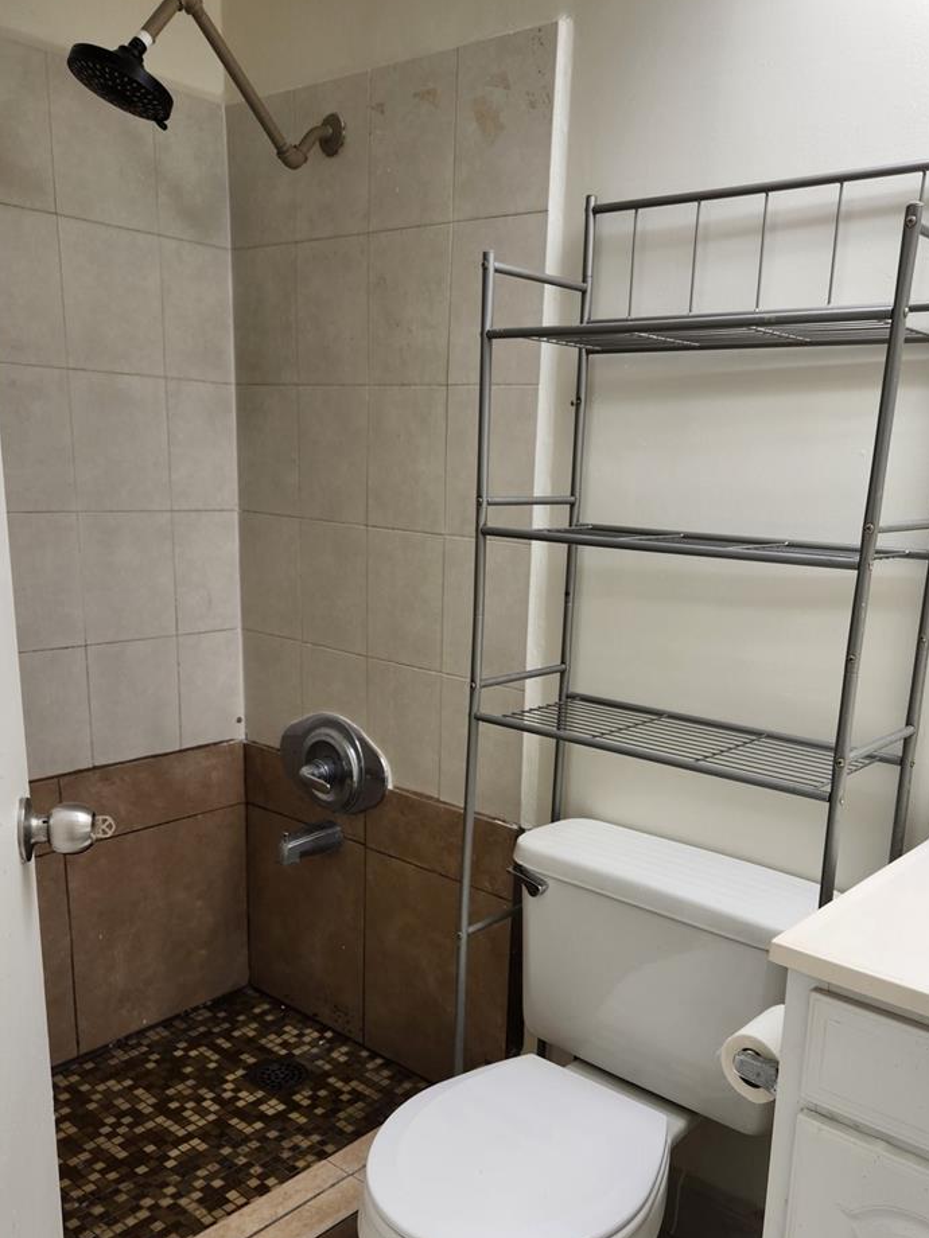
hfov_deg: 46.7
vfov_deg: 59.4
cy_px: 747
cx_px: 509
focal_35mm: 30
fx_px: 1073
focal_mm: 5.4
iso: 25
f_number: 1.8
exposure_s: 1/52.5
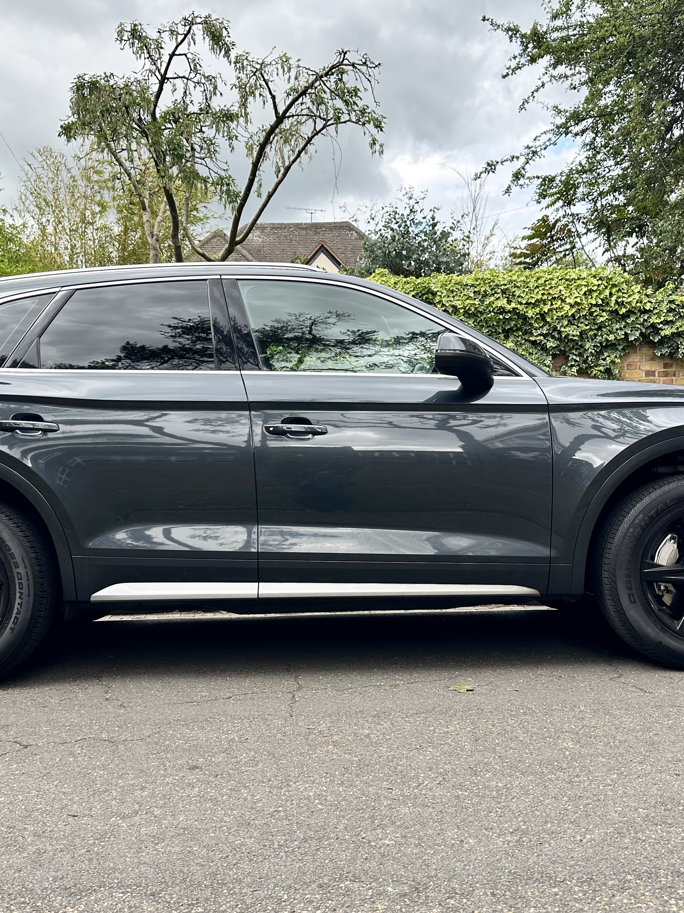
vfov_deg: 55.4
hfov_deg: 42.9
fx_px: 869
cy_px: 463
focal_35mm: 33
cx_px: 312
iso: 80
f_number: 1.78
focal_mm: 6.86
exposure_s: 1/680
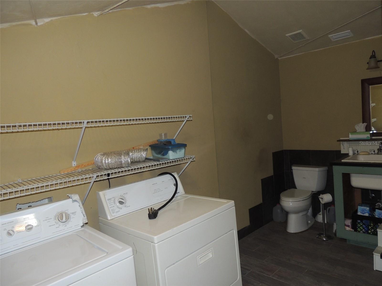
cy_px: 143
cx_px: 191
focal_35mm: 24
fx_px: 265
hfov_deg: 71.6
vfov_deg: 56.8
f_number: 3
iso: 200
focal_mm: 4.3
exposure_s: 1/30
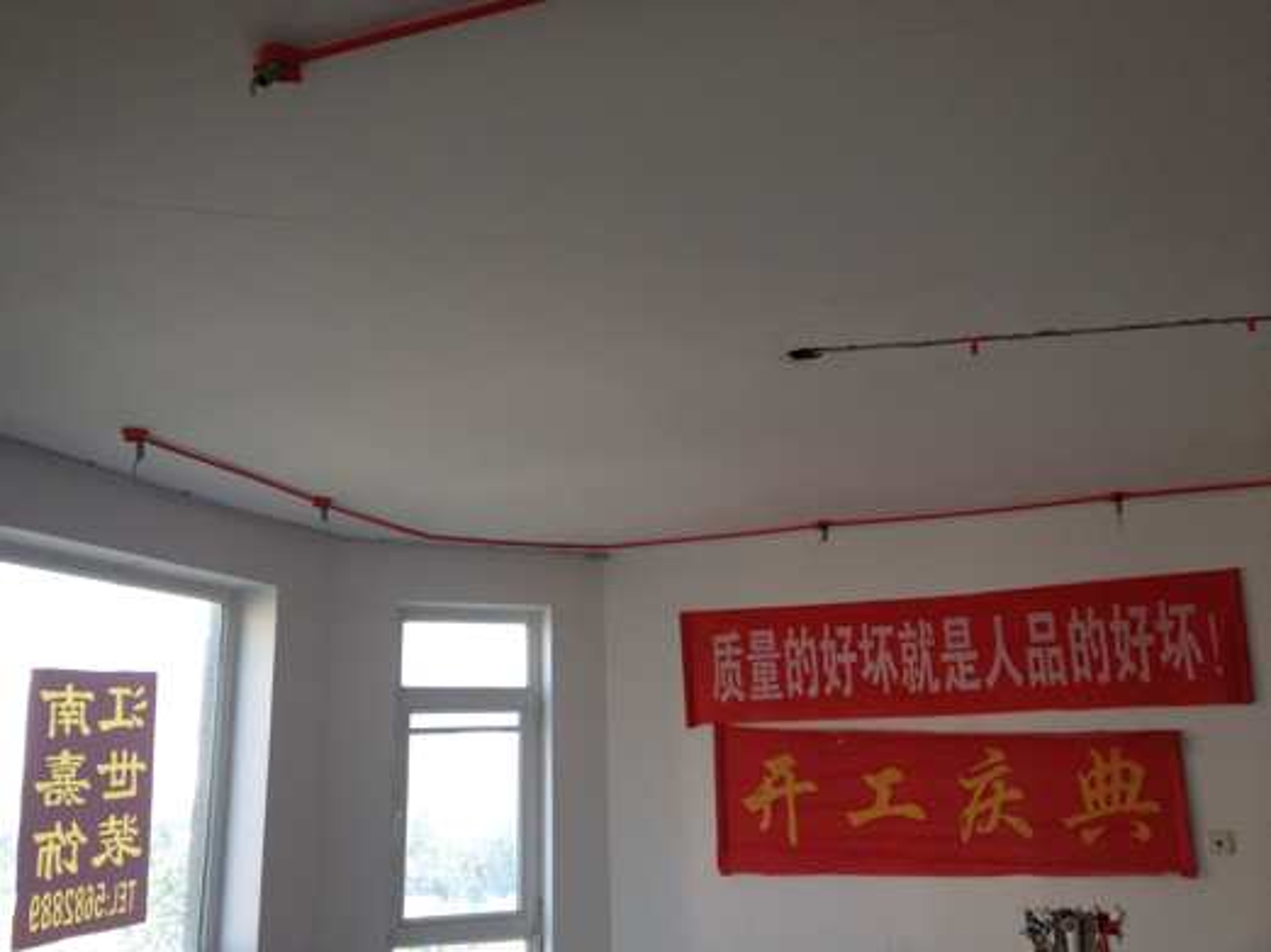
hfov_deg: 52.6
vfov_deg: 40.7
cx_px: 636
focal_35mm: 35
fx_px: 1285
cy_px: 476
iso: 80
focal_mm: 4.28
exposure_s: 1/120
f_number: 2.4
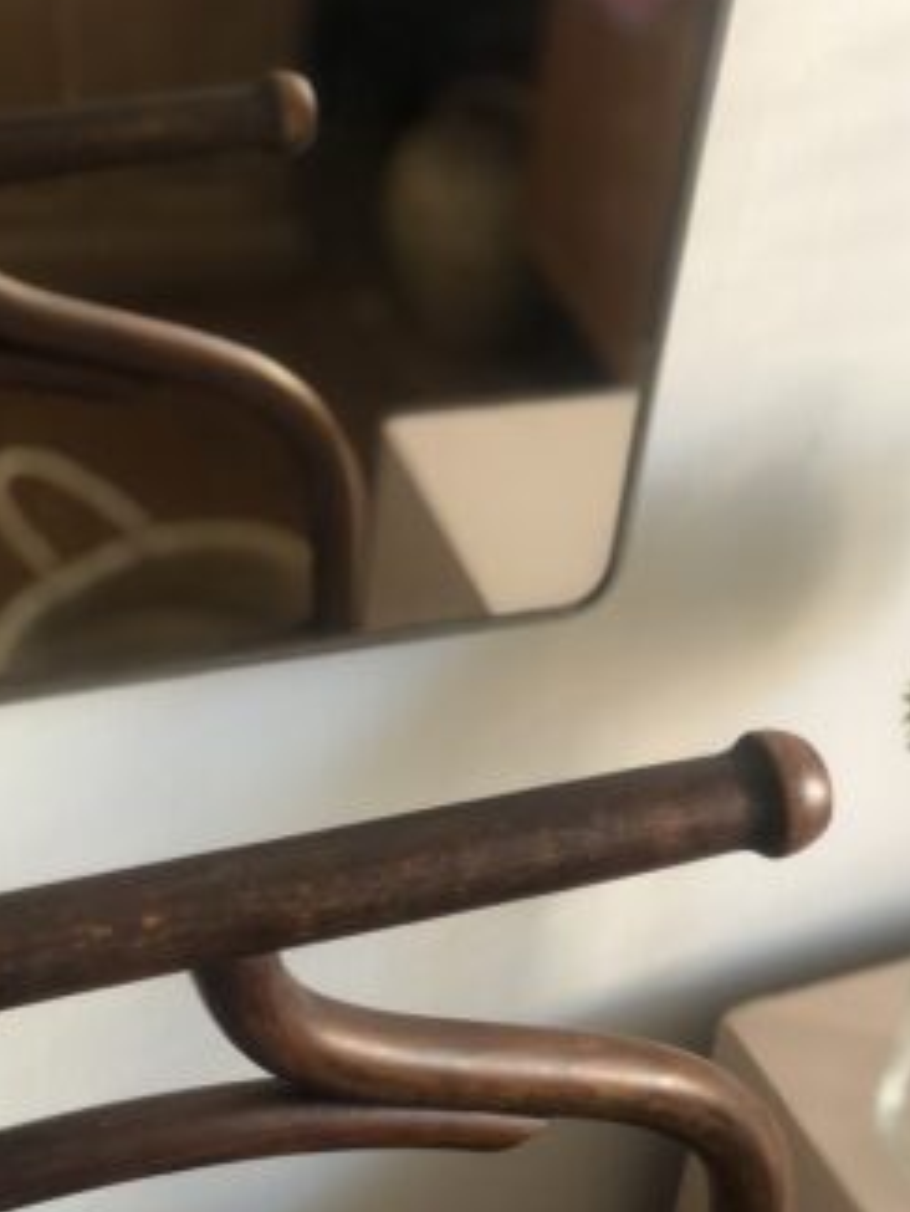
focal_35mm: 64
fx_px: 2242
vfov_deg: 30.2
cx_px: 462
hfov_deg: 22.9
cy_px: 709
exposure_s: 1/24
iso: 160
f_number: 2.4
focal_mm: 6
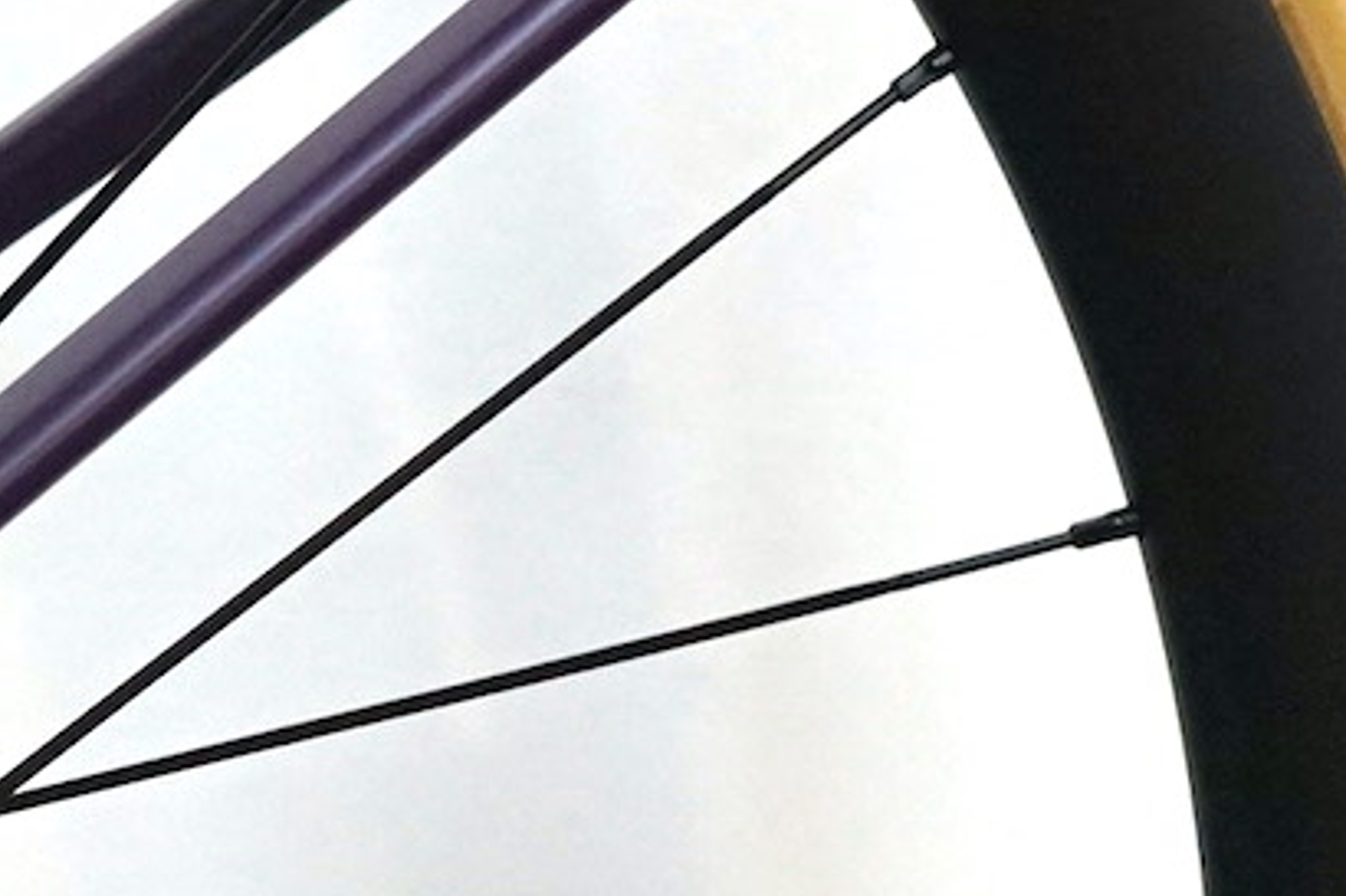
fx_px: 6914
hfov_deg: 11.1
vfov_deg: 7.4
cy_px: 678
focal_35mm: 185
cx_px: 299
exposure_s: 1/160
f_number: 4
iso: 2000
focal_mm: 33
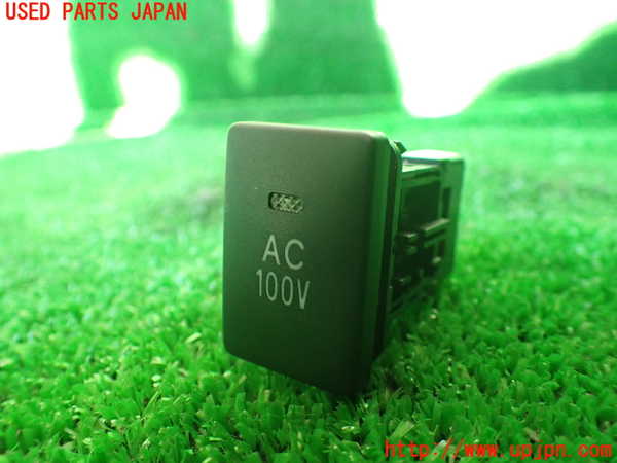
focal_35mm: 30
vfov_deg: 46.8
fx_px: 535
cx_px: 308
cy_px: 232
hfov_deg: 60.0
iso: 500
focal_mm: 5.4
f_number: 2.3
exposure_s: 1/125
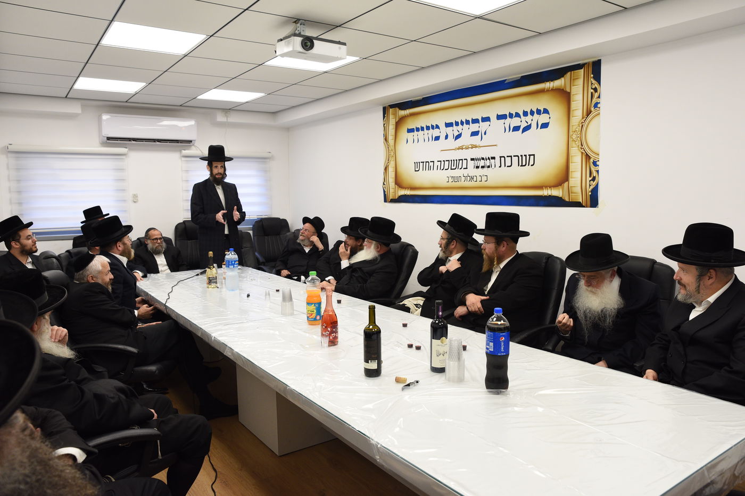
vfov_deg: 49.5
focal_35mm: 26
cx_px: 372
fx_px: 538
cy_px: 248
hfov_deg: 69.4
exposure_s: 1/100
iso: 1250
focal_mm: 26
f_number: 5
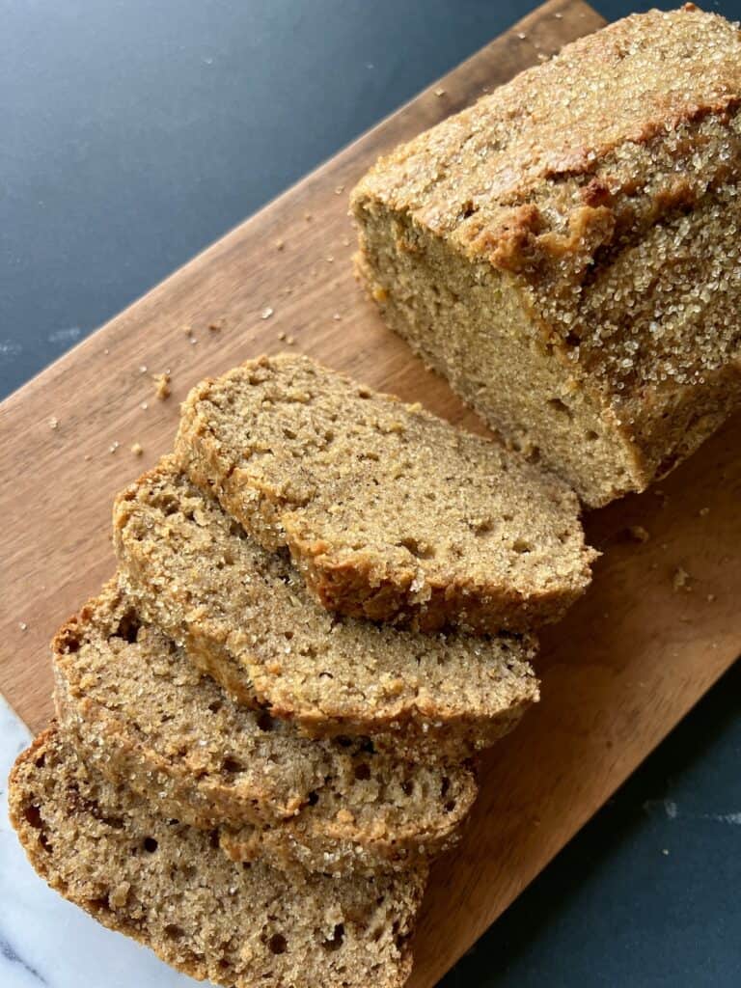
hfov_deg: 53.1
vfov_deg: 67.3
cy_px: 494
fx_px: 742
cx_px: 370
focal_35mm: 26
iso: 100
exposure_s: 1/121
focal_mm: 5.7
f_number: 1.5
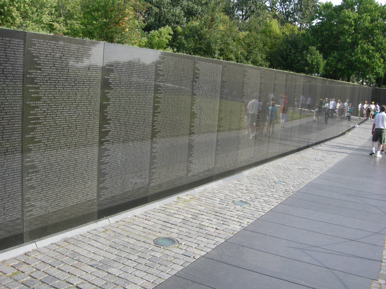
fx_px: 401
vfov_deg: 39.7
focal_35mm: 36
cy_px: 144
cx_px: 193
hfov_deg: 51.4
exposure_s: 1/186
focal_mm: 7.5
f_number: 3.8
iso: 64
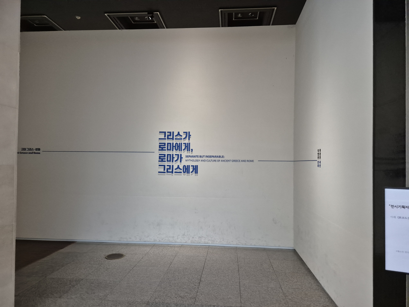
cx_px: 204
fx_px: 272
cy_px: 154
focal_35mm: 23
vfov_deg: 58.9
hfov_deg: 73.9
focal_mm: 5.4
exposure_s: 1/120
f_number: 1.8
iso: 1000
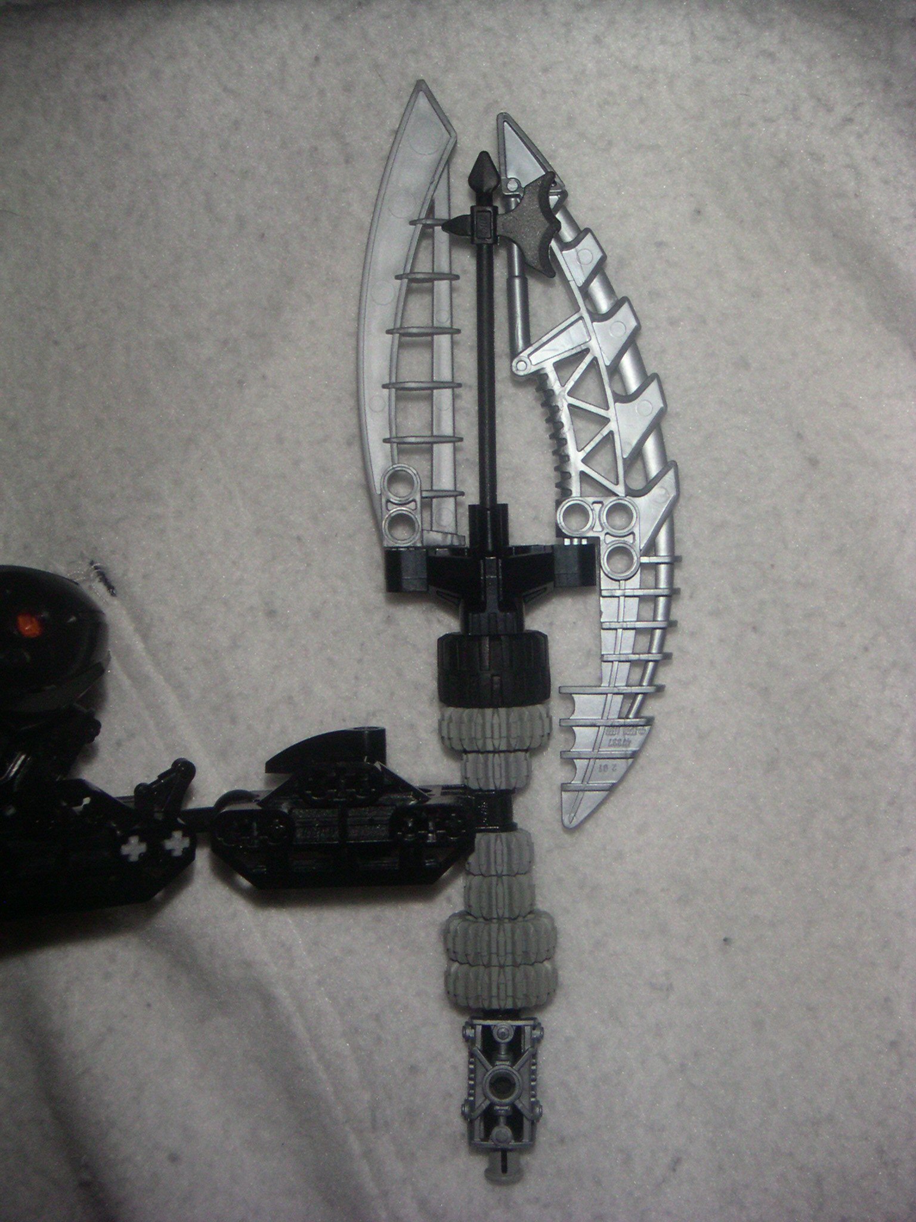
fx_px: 1694
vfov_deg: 39.7
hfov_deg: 30.3
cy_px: 611
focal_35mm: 48
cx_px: 458
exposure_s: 1/50
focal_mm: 7.5
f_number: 6.9
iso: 160
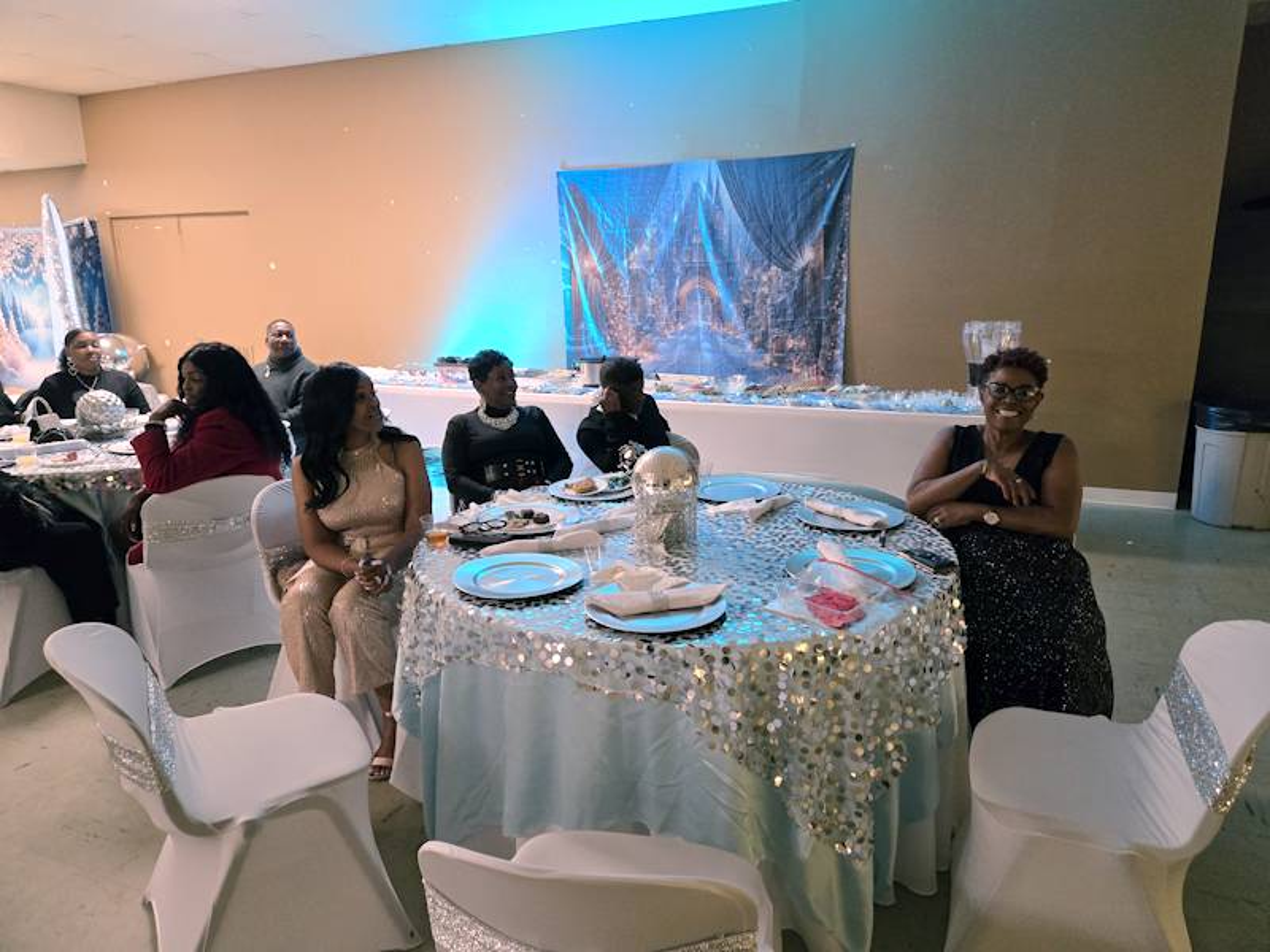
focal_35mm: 23
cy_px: 476
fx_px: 844
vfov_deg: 58.9
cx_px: 635
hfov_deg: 73.9
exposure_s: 1/120
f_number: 1.8
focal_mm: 5.4
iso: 800
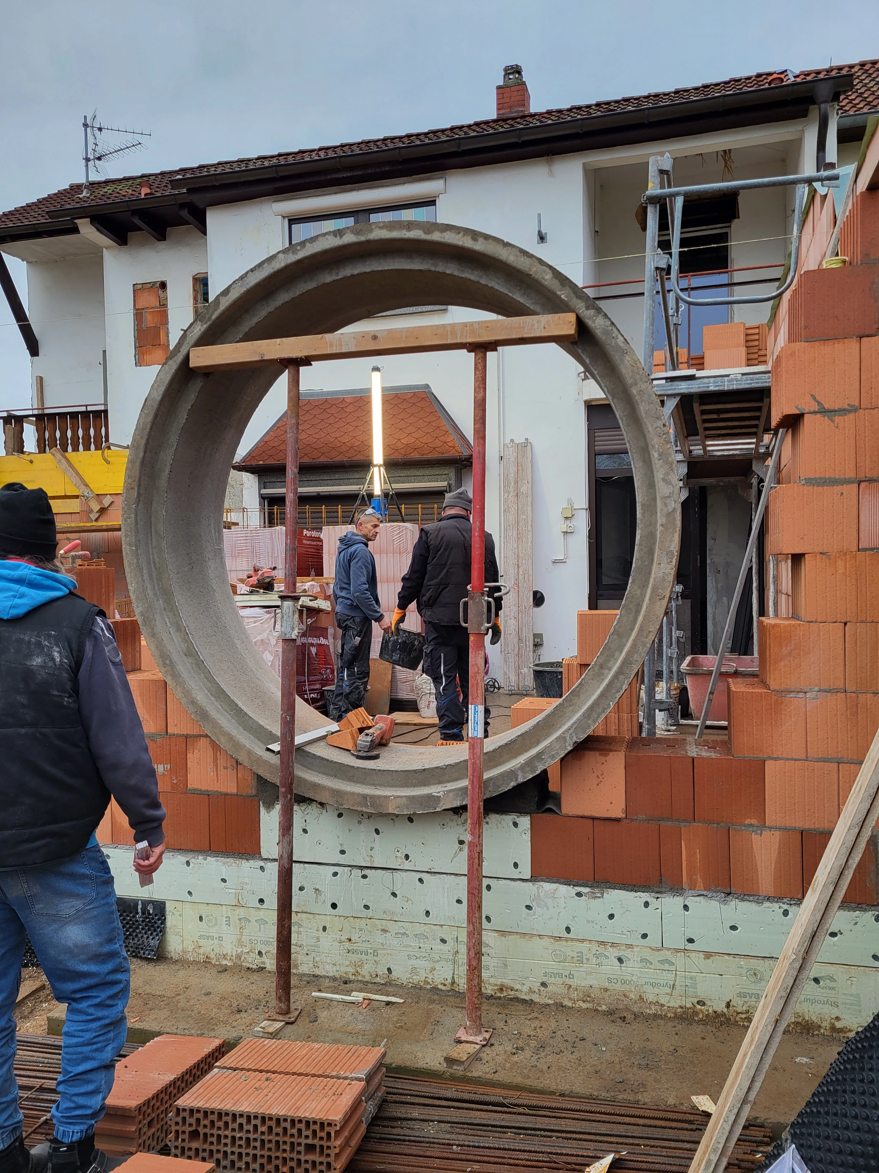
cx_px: 440
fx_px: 880
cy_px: 586
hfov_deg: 53.1
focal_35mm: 26
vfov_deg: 67.3
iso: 40
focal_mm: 5.4
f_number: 1.8
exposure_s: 1/147
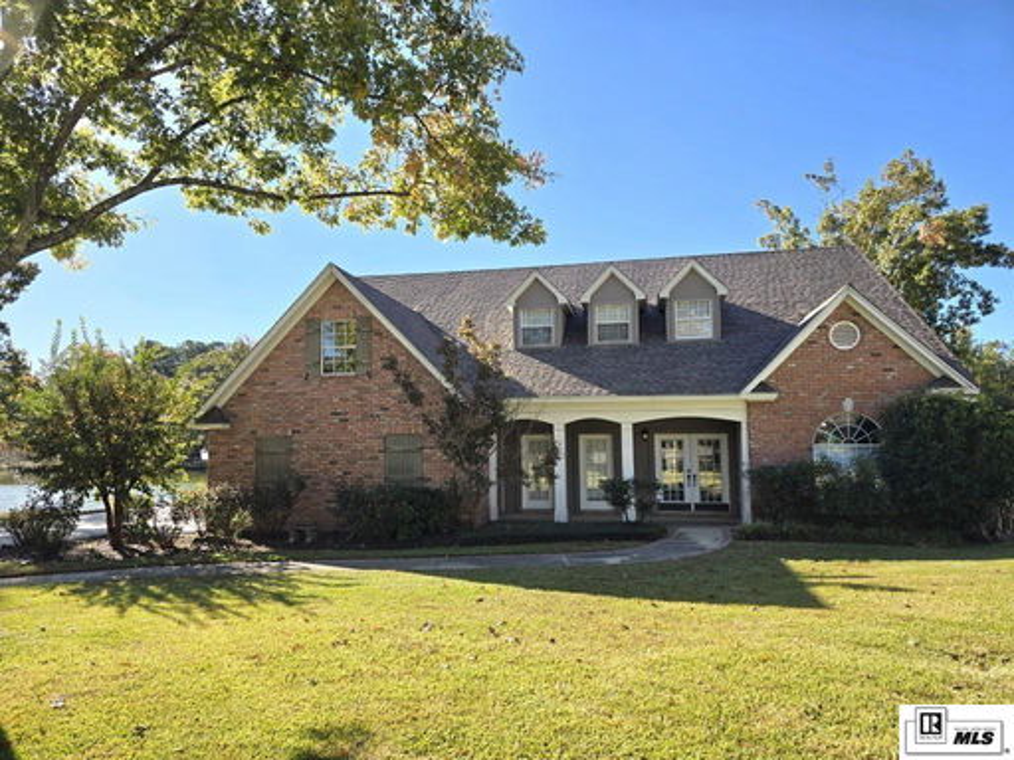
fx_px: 674
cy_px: 380
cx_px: 507
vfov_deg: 58.9
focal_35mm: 23
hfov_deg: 73.9
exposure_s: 1/556
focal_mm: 6.3
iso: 12
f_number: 1.7
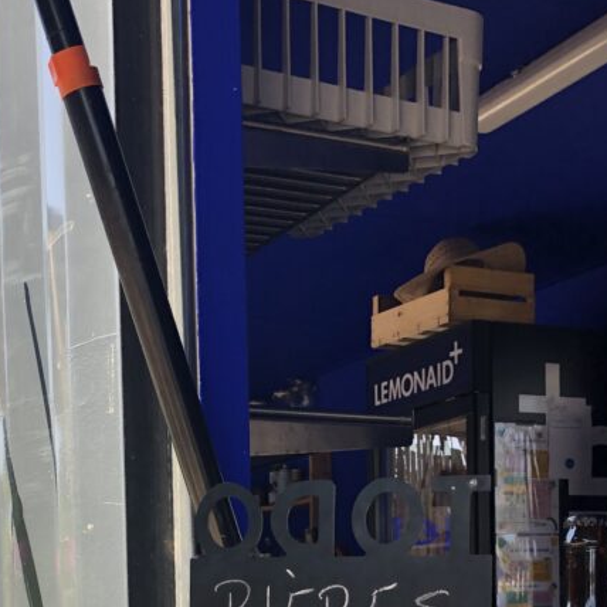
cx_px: 231
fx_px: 1250
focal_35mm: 63
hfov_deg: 27.2
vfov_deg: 25.2
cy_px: 678
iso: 20
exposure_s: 1/274
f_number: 1.8
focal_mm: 4
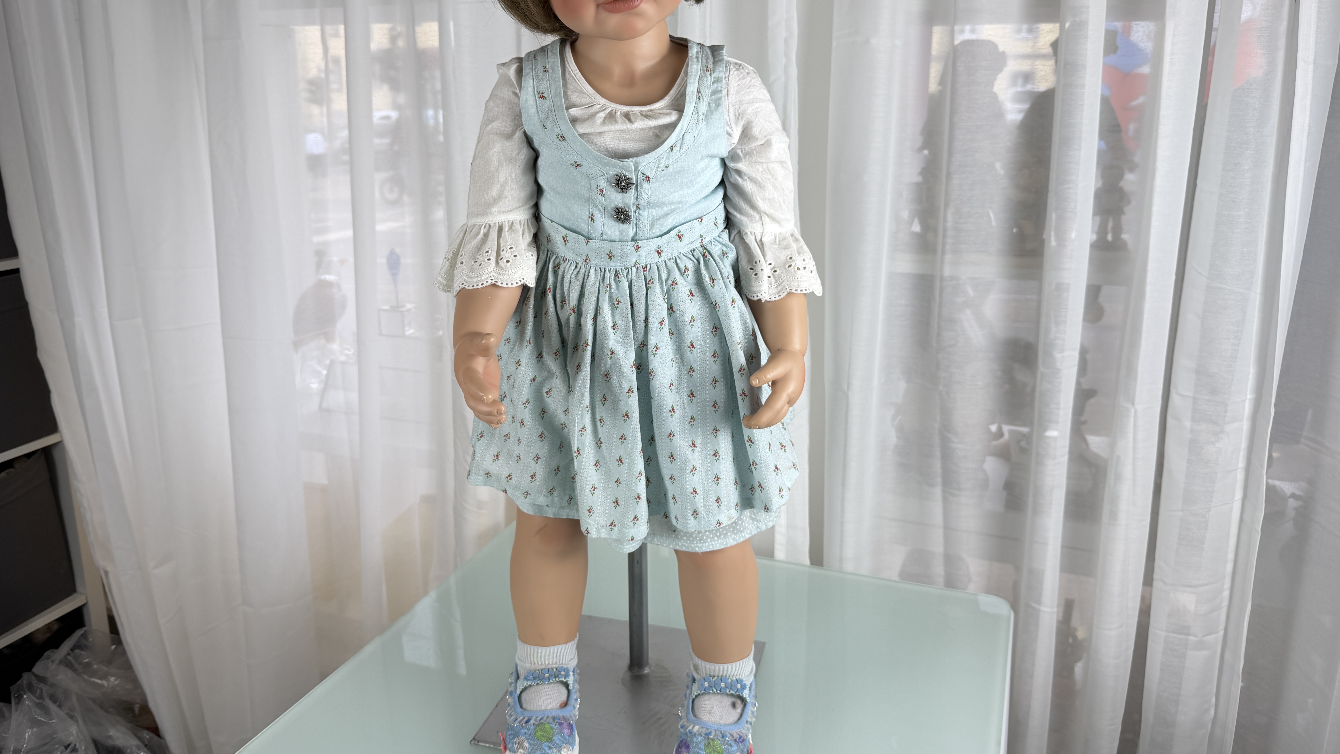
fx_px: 959
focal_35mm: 27
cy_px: 314
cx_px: 649
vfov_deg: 42.8
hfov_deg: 69.8
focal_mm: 6.76
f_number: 1.78
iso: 64
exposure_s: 1/121
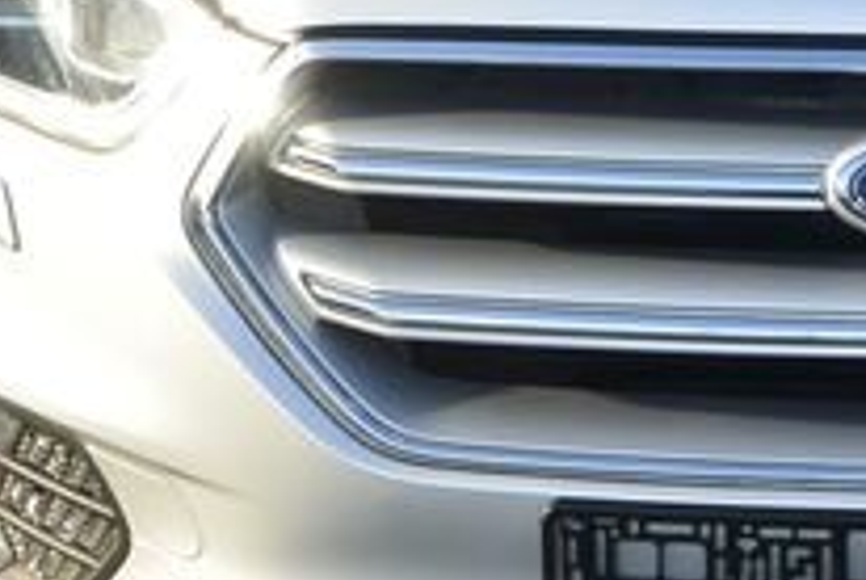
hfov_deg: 14.9
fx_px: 3228
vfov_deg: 10.2
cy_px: 132
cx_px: 975
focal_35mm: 134
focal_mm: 10
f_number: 5.6
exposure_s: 1/250
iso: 160
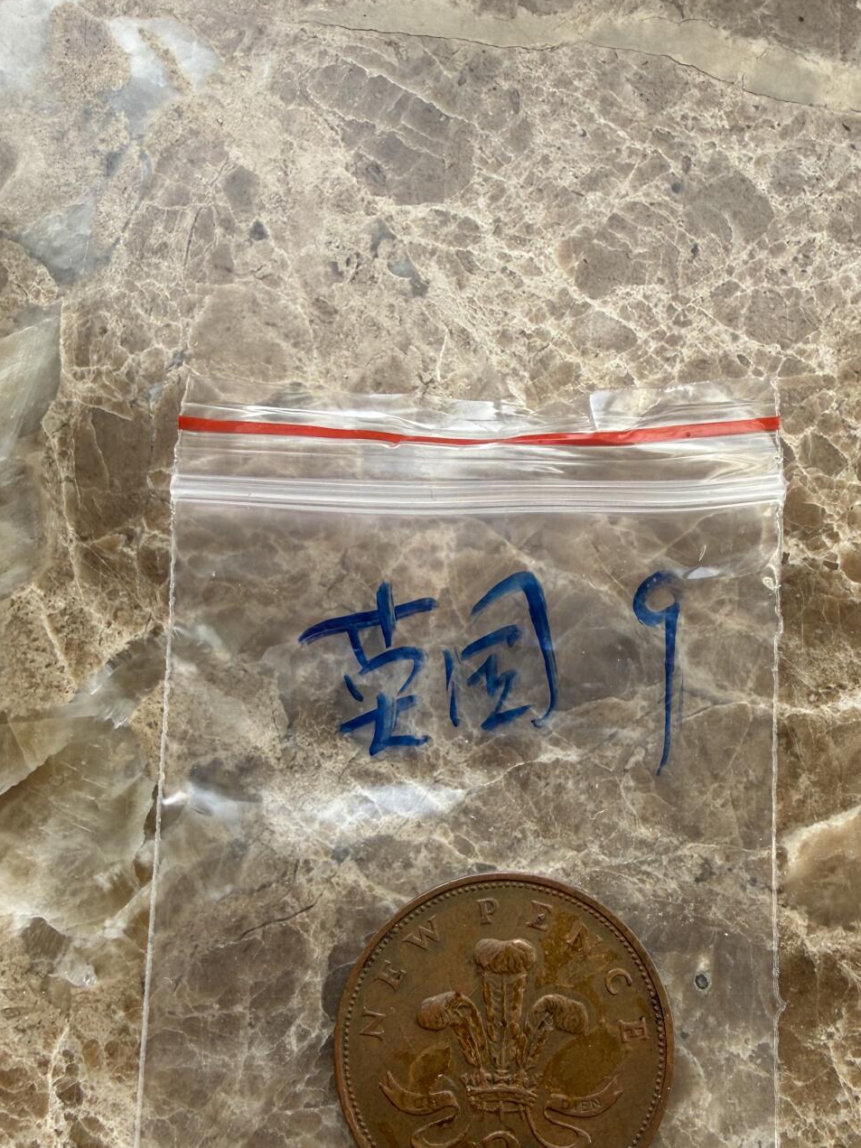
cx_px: 504
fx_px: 1128
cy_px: 764
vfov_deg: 52.9
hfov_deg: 41.6
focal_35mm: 34
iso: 40
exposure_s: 1/235
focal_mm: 2.22
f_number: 2.2
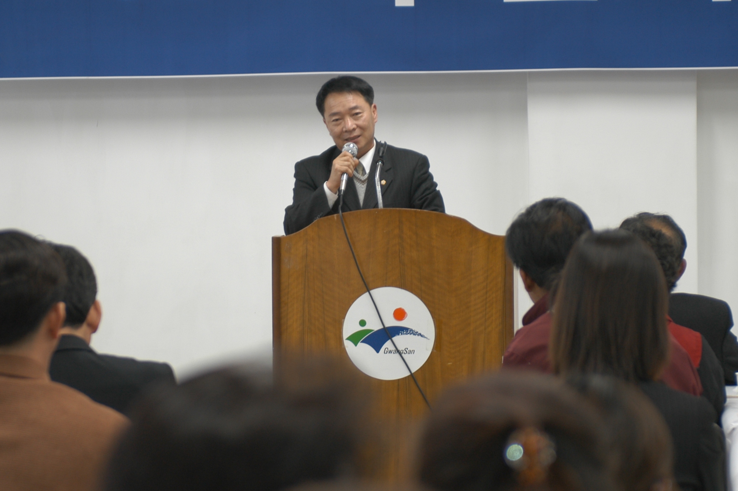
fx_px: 3154
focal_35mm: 154
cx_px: 347
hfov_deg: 13.3
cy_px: 194
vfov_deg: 8.9
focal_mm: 70
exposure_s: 1/30
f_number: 2.8
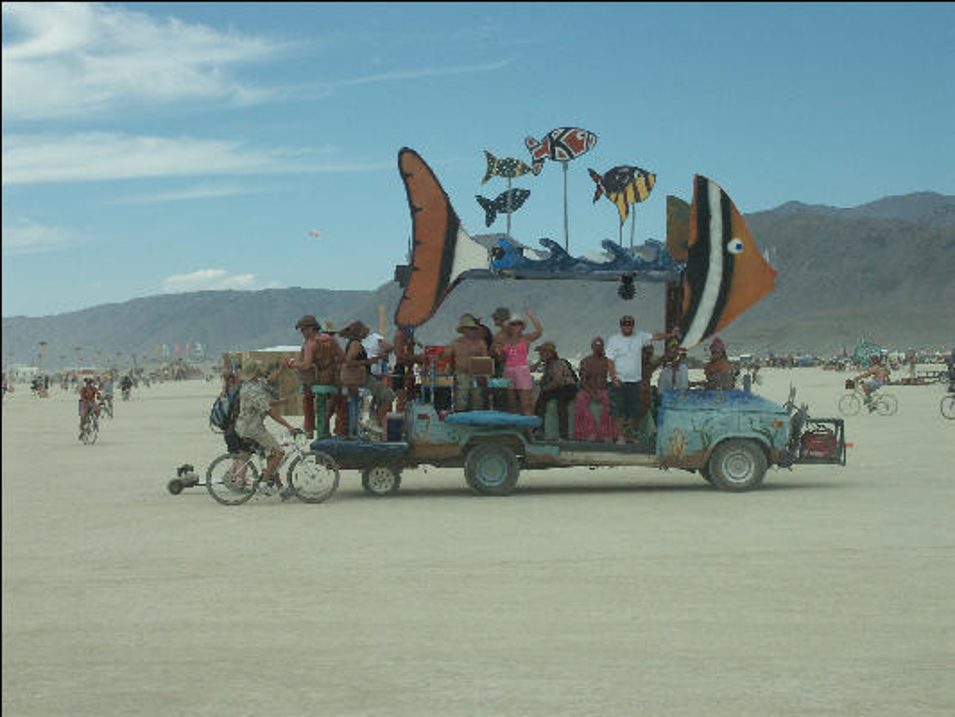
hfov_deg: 26.7
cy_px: 358
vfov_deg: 20.2
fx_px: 2014
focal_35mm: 73
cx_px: 478
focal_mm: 18.2
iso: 100
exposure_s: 1/640
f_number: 8
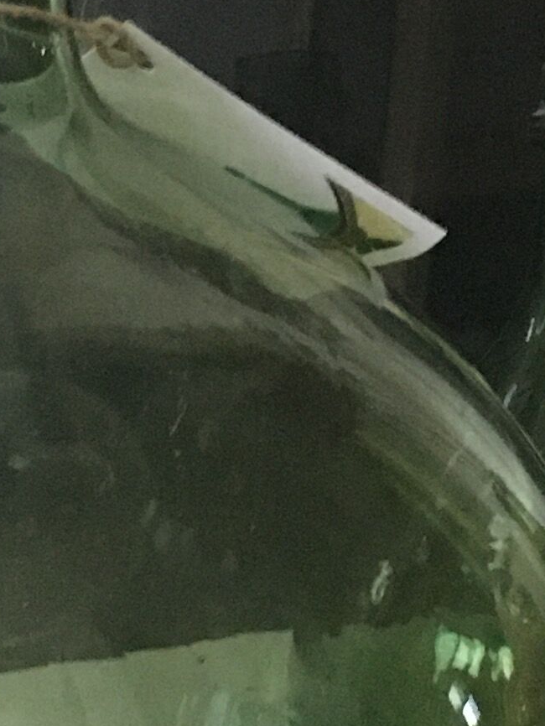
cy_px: 153
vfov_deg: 14.5
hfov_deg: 11.0
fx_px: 2833
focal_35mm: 135
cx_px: 308
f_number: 2.2
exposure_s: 1/17
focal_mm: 4.15
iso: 320
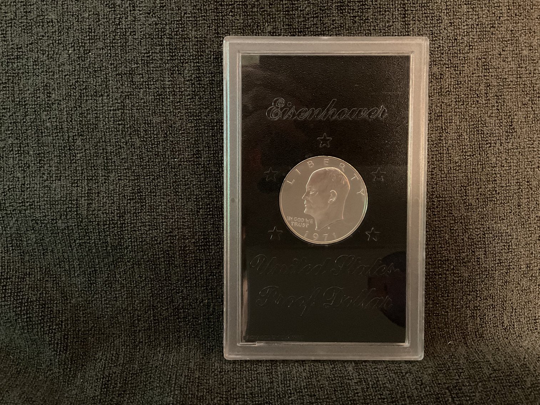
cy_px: 202
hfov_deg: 61.7
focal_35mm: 29
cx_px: 270
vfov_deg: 48.2
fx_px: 452
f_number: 1.8
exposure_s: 1/15
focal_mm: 3
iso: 640
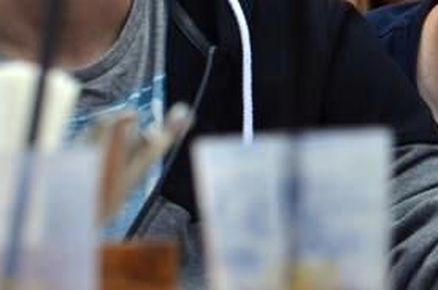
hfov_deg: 3.3
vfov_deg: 2.2
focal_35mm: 631
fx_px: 7664
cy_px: -33
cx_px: 576
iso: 200
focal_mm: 116
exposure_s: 1/400
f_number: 5.6
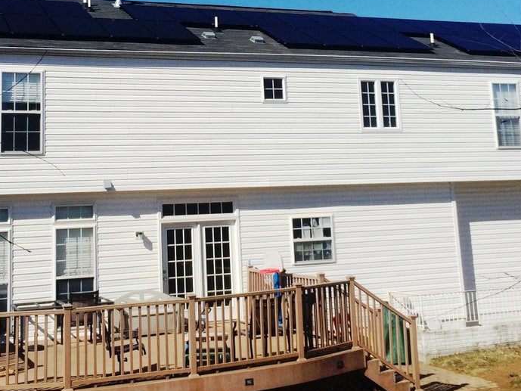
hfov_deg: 33.2
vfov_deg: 24.7
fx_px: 873
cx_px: 232
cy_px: 64
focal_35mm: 58
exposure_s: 1/5128
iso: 40
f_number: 2.2
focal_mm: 4.12
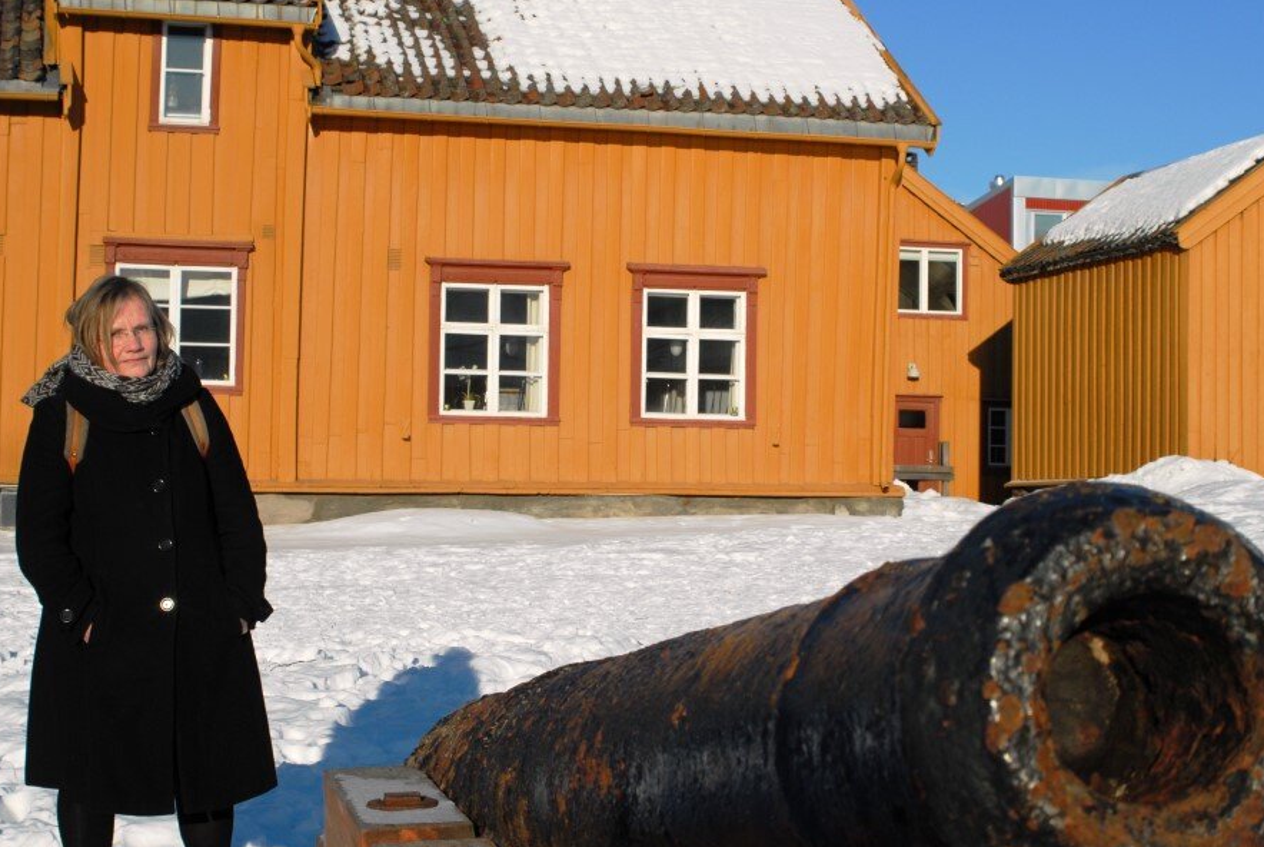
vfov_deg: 20.7
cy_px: 410
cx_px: 628
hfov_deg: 30.5
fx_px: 2320
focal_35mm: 66
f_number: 11
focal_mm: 38
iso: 200
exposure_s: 1/500
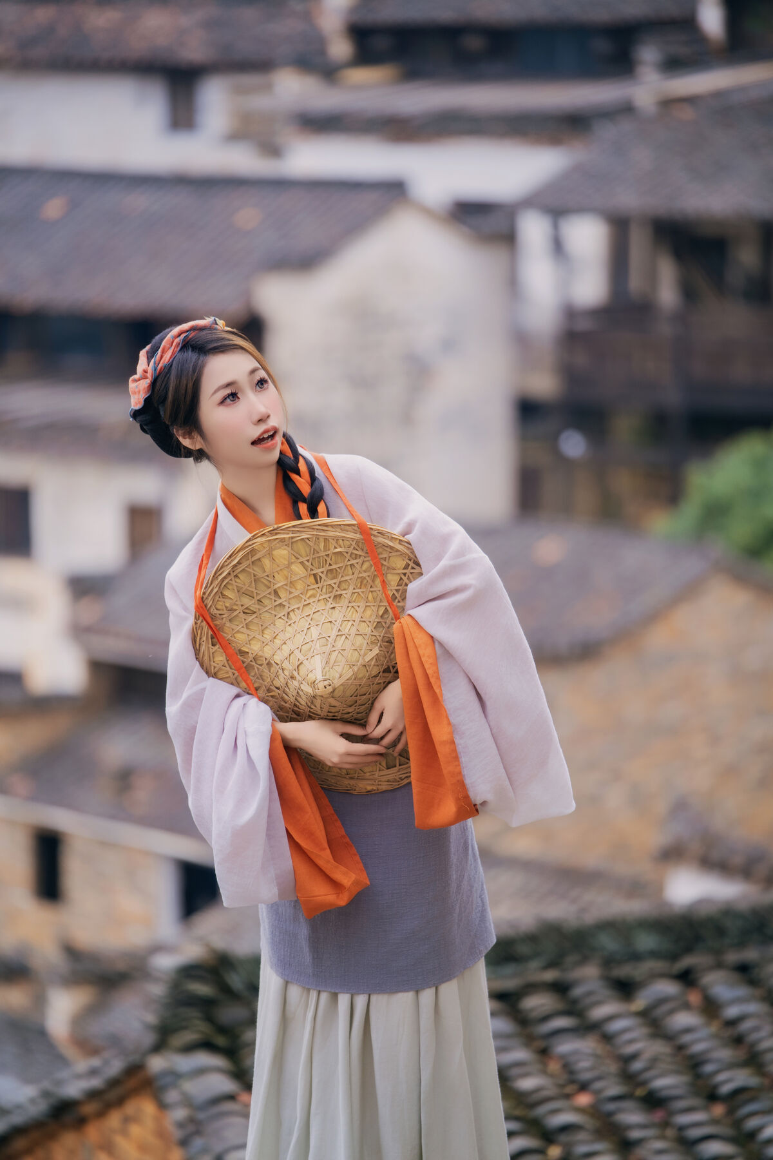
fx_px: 4541
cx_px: 386
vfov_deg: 14.6
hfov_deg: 9.7
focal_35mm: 141
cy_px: 580
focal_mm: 141
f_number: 2.8
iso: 160
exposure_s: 1/250
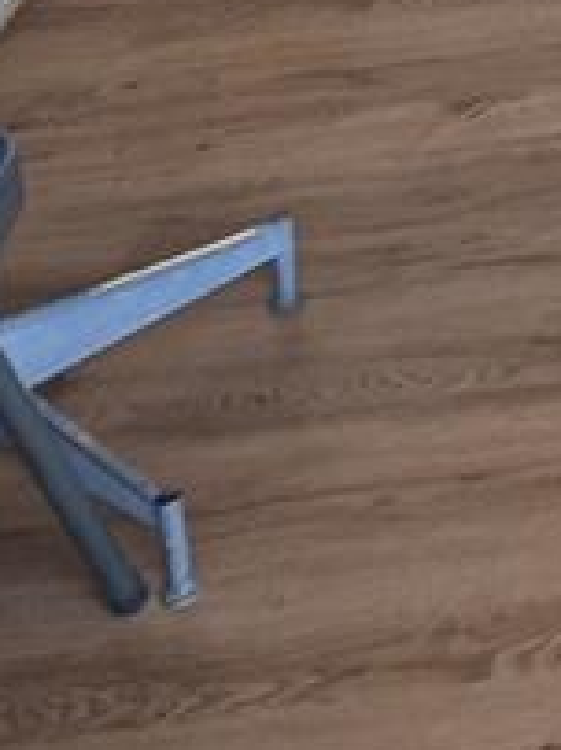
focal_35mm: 136
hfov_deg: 9.5
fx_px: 2942
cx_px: 1414
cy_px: -1031
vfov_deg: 11.9
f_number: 1.8
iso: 160
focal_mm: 5.4
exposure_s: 1/180
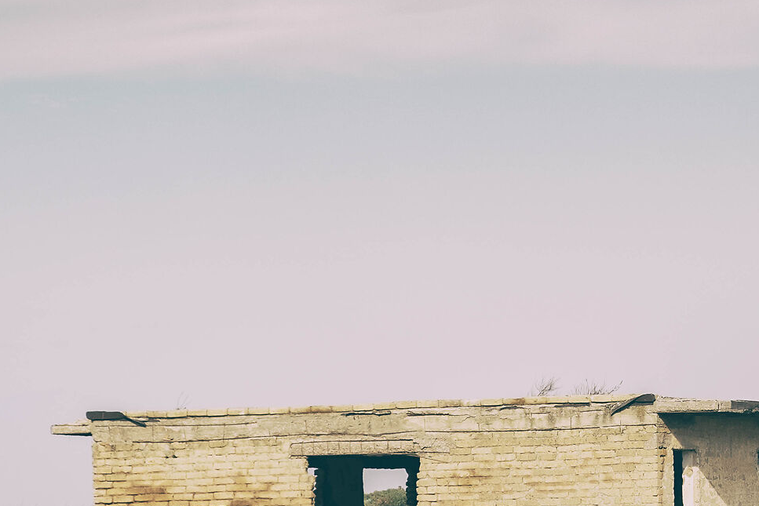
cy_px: 215
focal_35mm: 206
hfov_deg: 9.9
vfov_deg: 6.7
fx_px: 4344
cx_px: 657
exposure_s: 1/500
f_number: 5
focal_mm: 55
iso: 200
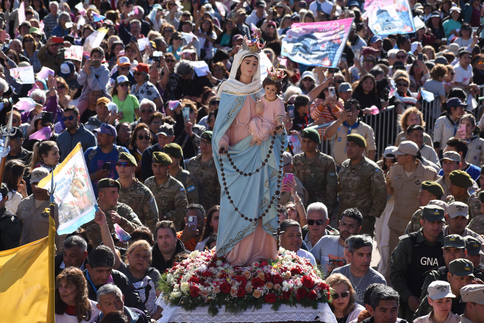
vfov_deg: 9.9
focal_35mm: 138
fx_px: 1855
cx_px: 242
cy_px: 162
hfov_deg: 14.9
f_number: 6.3
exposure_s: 1/320
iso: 100
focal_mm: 92
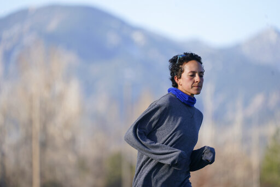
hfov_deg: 5.9
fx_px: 2706
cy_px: 94
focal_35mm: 348
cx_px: 140
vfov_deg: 3.9
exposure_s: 1/500
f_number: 5.6
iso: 200
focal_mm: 348
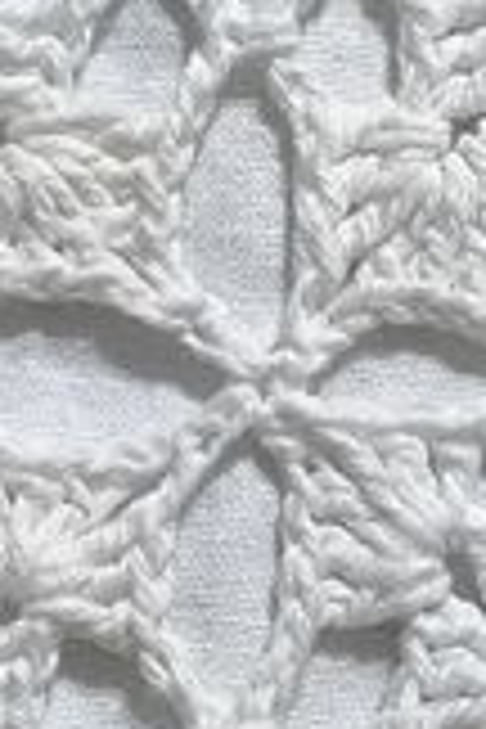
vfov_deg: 13.6
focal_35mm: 151
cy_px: 407
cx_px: 94
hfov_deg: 9.1
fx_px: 3058
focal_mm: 6.14
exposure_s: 1/60
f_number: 1.65
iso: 1000
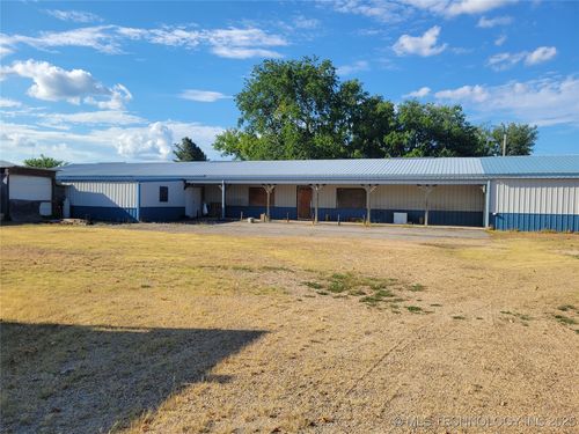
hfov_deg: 67.3
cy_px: 217
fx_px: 435
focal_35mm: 26
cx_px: 290
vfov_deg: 53.1
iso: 40
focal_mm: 5.4
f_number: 1.8
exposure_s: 1/2145
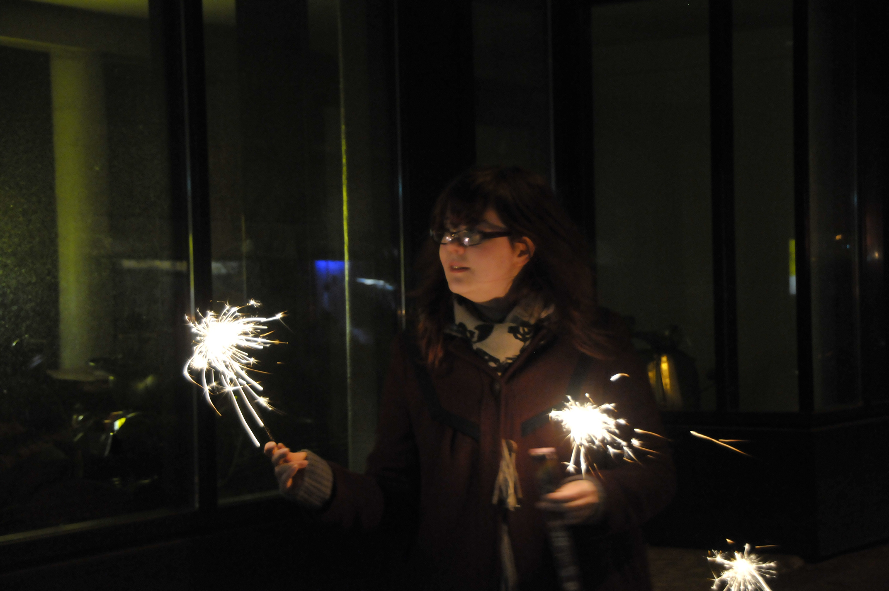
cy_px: 296
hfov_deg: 22.6
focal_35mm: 90
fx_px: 2220
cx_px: 444
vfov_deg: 15.2
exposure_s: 1/13
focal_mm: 60
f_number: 5
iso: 1600
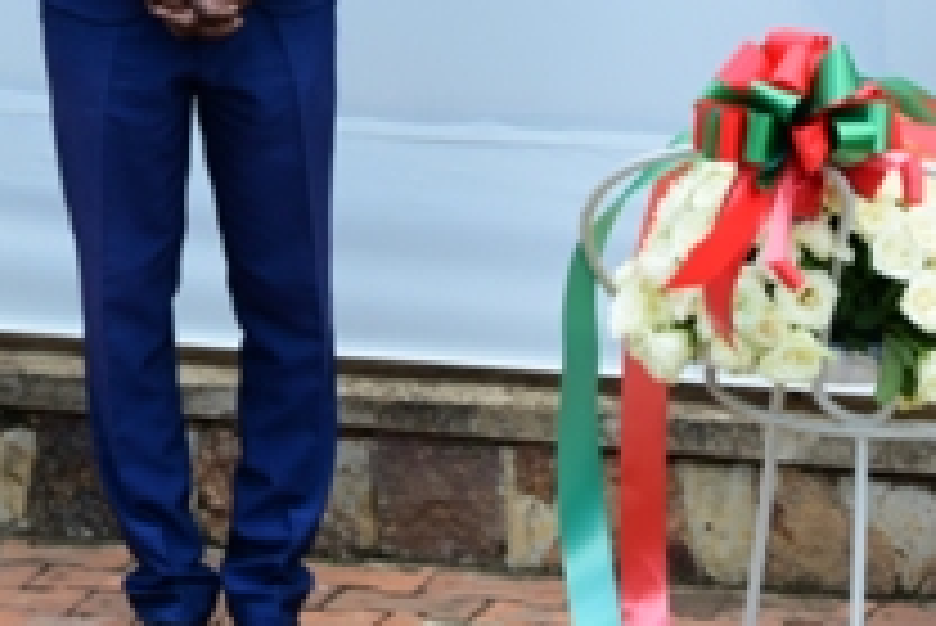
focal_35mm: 416
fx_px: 10823
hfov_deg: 4.9
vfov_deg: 3.3
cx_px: 1170
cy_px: -56
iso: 320
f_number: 6.3
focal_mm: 135
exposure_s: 1/250
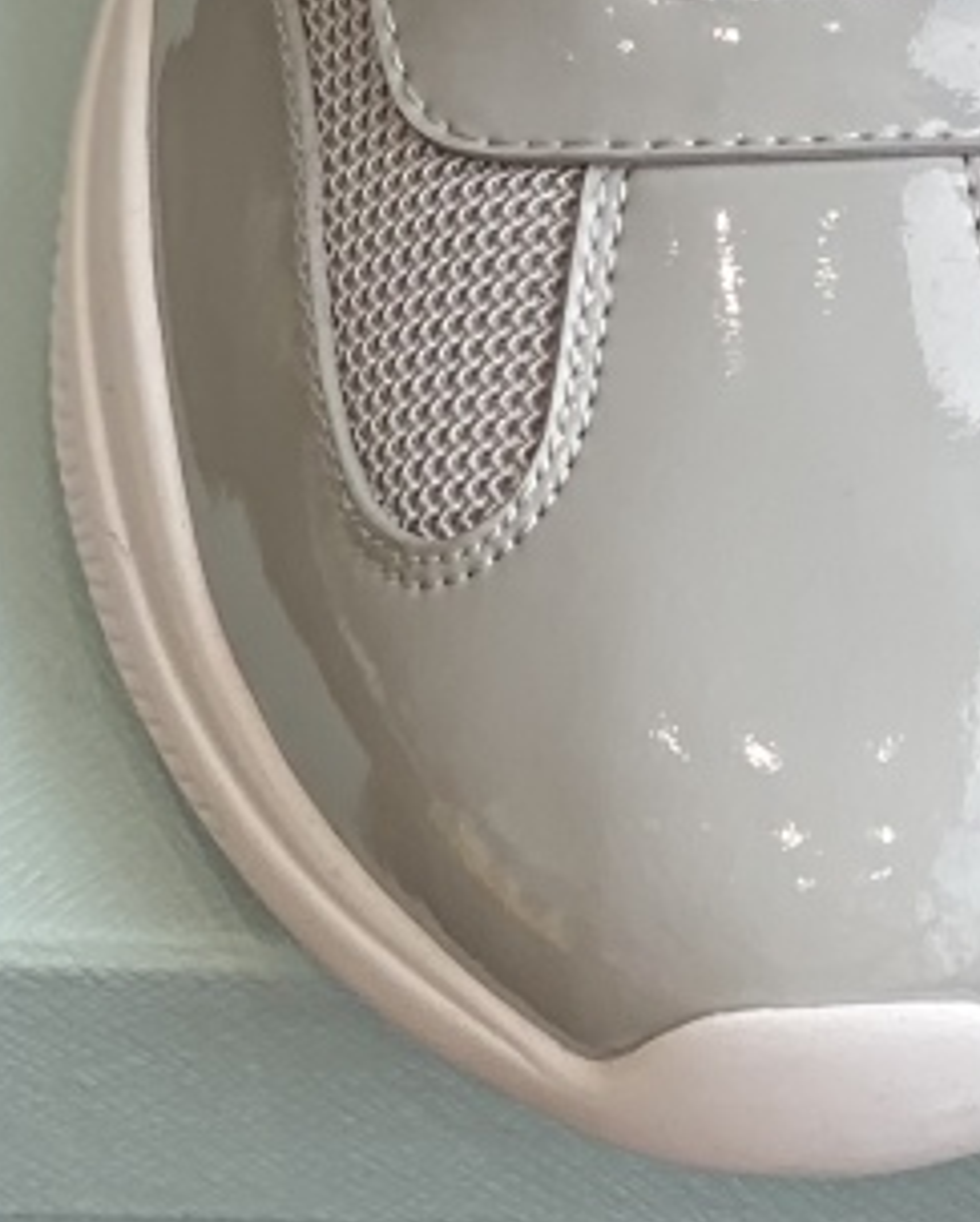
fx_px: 8724
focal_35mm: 241
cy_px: -407
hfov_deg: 6.3
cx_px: 1472
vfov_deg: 7.9
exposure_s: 1/179
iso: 20
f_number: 2
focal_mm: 6
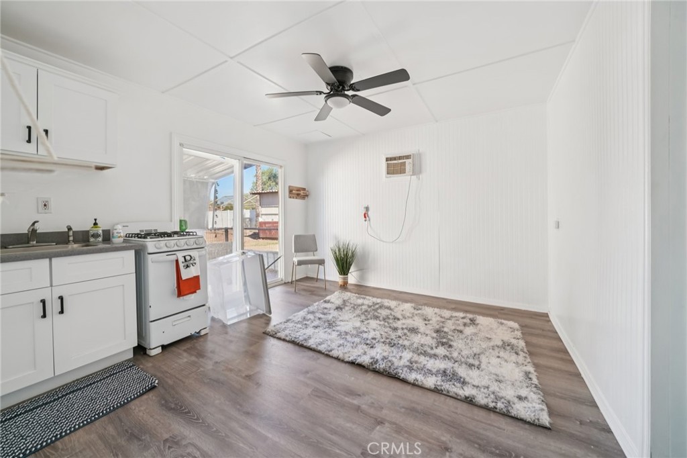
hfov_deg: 108.3
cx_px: 344
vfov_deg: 85.4
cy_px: 229
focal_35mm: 13
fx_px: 248
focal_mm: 13
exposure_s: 1/30
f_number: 8
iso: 320
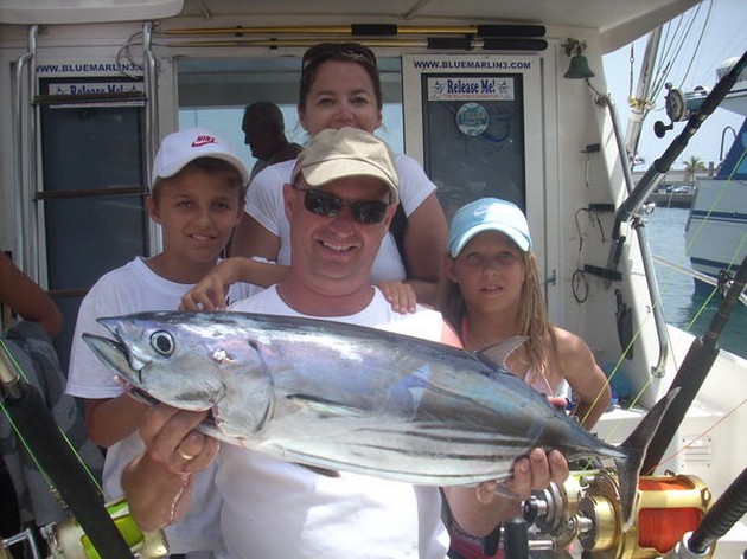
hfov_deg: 50.2
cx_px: 374
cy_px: 280
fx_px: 798
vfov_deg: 38.6
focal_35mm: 37
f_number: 5.6
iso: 64
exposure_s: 1/177
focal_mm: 6.2
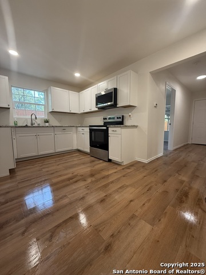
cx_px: 103
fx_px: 111
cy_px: 138
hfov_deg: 85.7
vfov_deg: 102.1
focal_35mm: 14
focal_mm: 2.22
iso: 320
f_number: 2.2
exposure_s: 1/120
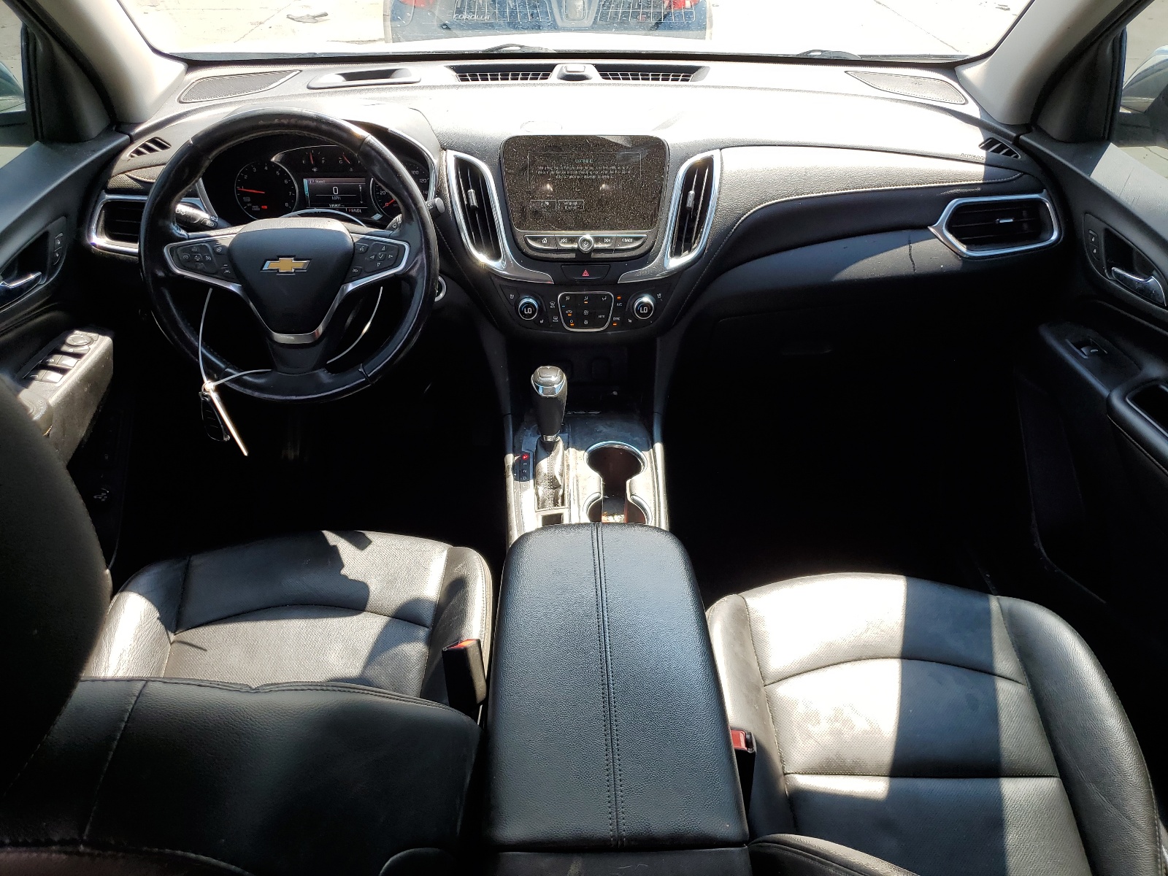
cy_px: 438
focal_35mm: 26
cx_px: 584
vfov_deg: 53.1
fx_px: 877
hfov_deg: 67.3
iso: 50
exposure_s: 1/500
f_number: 1.5
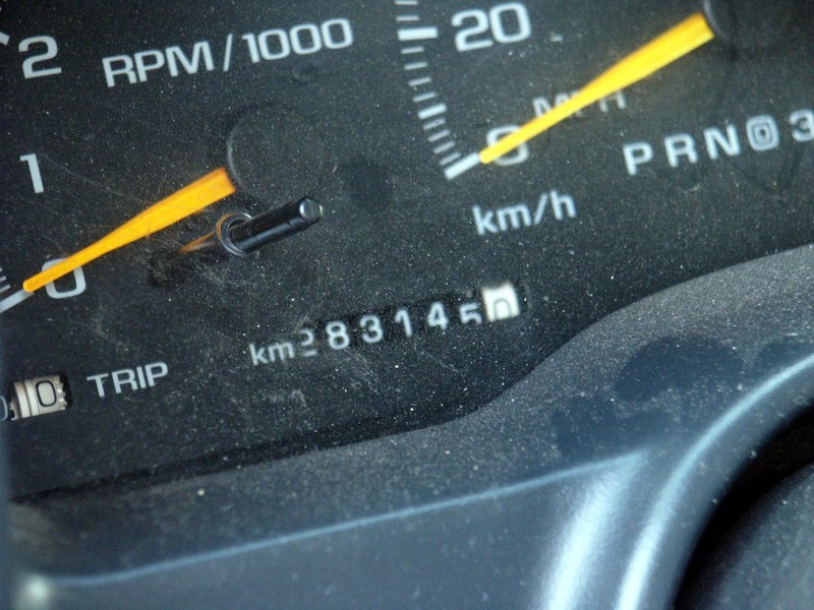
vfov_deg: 7.4
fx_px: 4703
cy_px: 305
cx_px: 407
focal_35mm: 200
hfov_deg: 9.9
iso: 200
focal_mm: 50.69
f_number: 3.5
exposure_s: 1/20
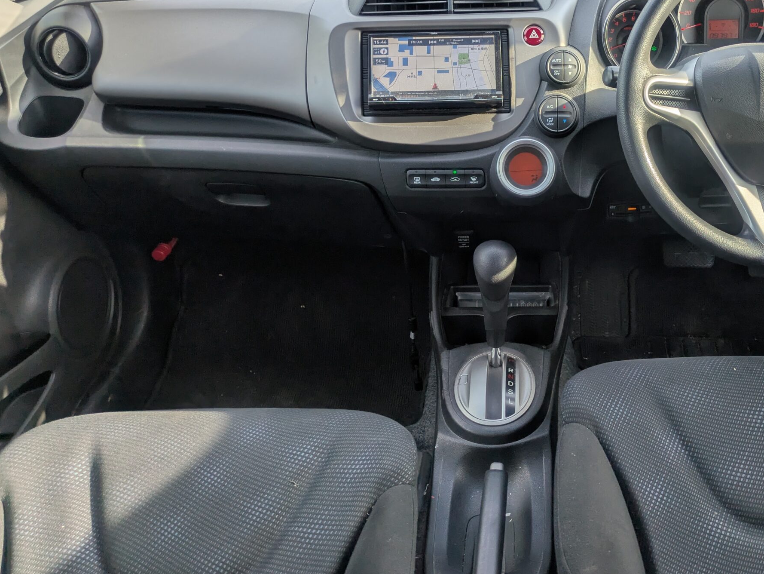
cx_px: 528
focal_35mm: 36
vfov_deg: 39.2
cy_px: 184
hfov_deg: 50.1
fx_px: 795
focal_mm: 5.43
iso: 43
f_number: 1.89
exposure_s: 1/480
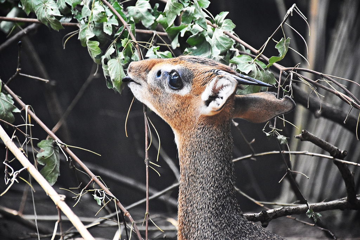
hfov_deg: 9.8
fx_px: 2100
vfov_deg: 6.5
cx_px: 180
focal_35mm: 210
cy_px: 120
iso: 2200
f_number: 5.6
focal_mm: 140
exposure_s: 1/125
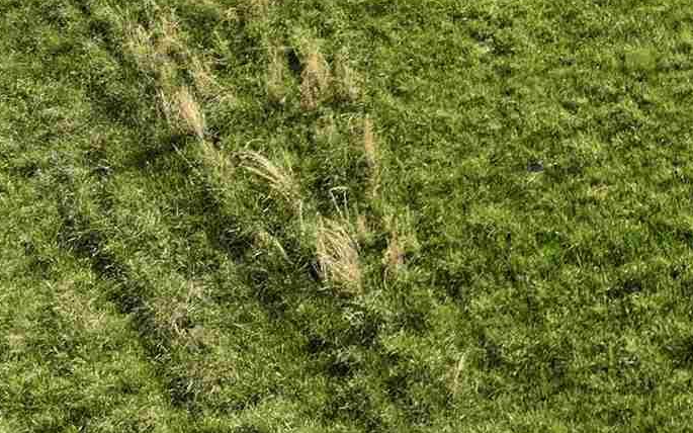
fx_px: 2153
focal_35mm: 114
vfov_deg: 10.9
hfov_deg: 16.6
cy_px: -288
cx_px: 1045
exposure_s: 1/2500
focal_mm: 12.29
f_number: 2.8
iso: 190
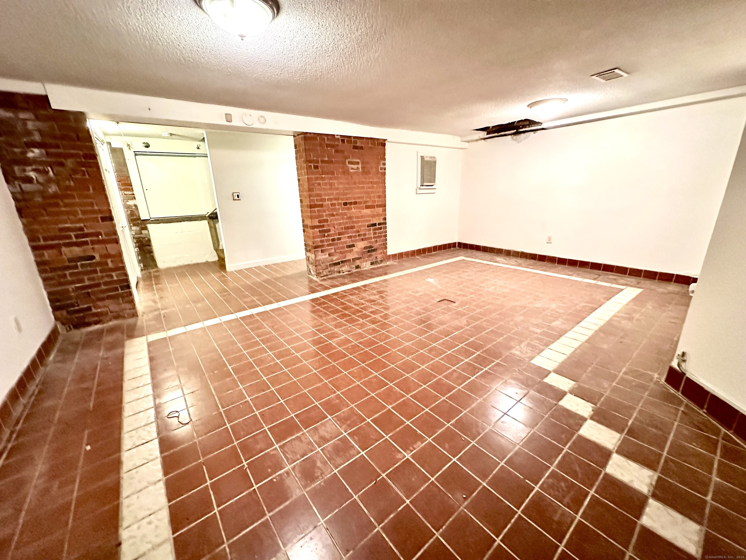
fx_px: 302
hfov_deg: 102.1
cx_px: 373
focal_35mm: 14
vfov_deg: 85.7
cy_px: 280
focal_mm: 2.22
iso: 1000
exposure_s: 1/60
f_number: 2.2
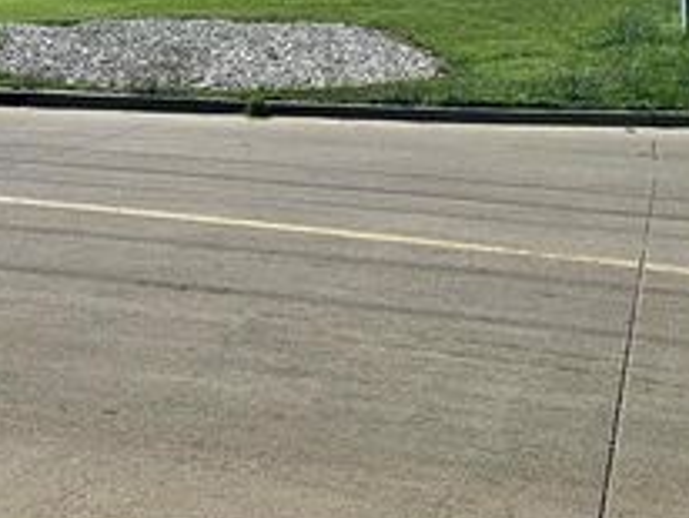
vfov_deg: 22.1
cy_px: -42
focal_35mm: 63
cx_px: 284
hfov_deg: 30.6
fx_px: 1255
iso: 32
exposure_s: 1/11494
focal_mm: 4.25
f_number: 1.8
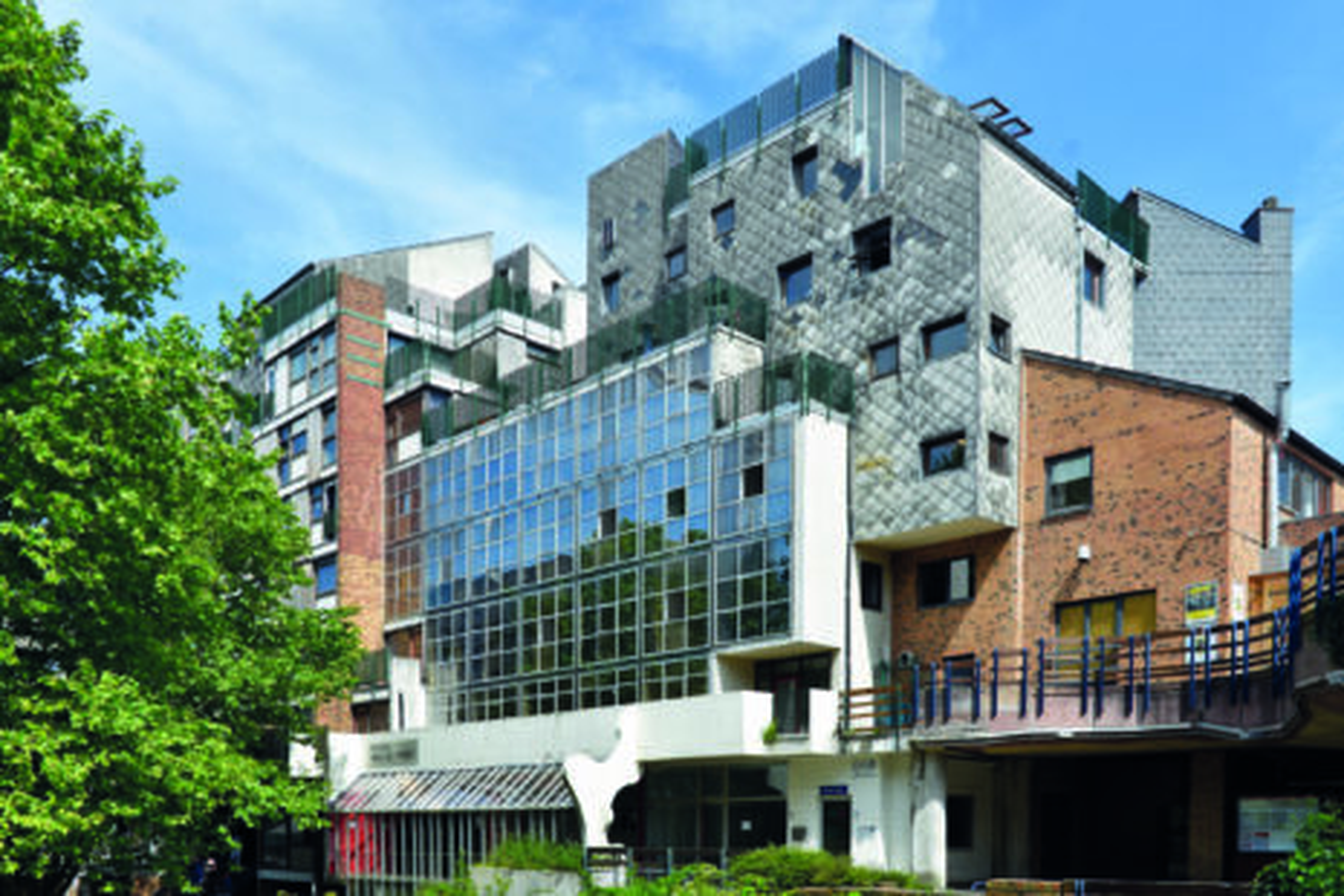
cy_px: 448
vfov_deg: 43.6
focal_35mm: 30
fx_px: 1120
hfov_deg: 61.9
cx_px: 672
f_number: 8
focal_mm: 20
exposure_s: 1/250
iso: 100
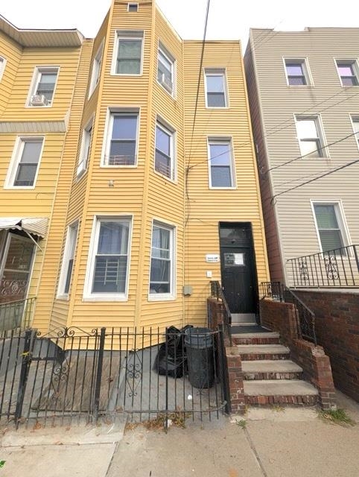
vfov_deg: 110.5
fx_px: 165
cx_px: 180
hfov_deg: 94.6
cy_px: 238
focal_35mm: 12
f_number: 1.7
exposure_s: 1/3257
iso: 49
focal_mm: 2.02
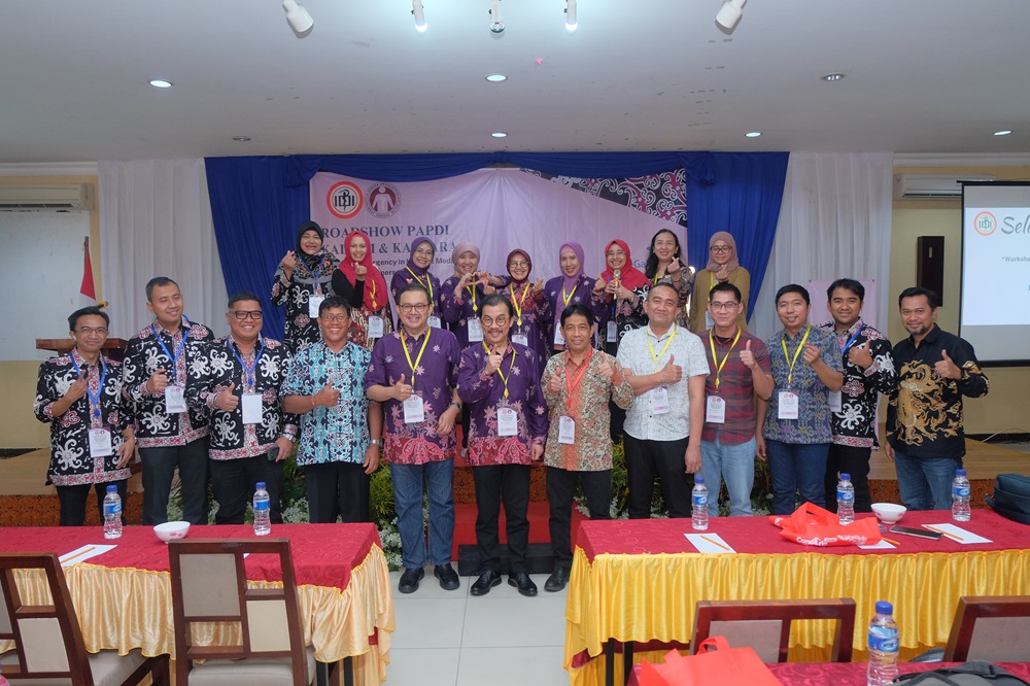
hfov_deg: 71.5
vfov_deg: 51.3
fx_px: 715
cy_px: 343
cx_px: 515
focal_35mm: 25
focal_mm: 16.7
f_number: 4
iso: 1000
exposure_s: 1/60
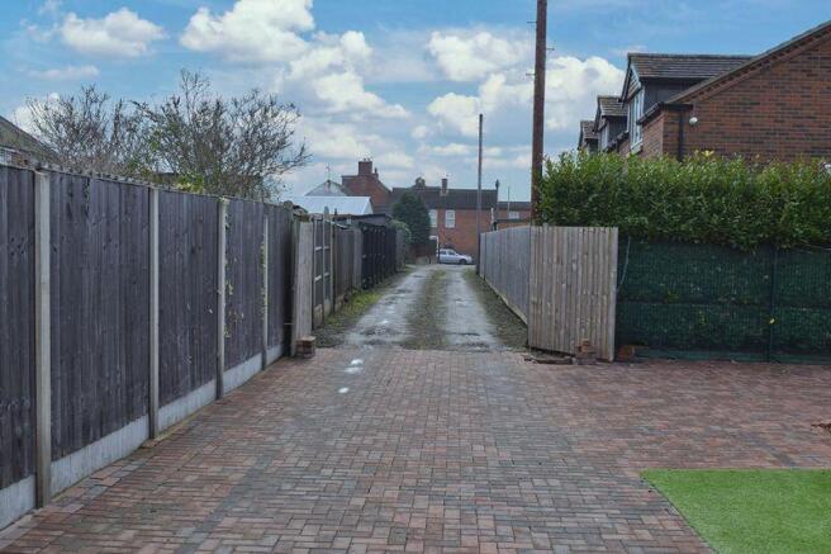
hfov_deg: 49.6
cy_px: 277
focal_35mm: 39
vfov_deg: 34.2
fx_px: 900
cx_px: 416
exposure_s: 1/250
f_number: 8
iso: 160
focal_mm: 26
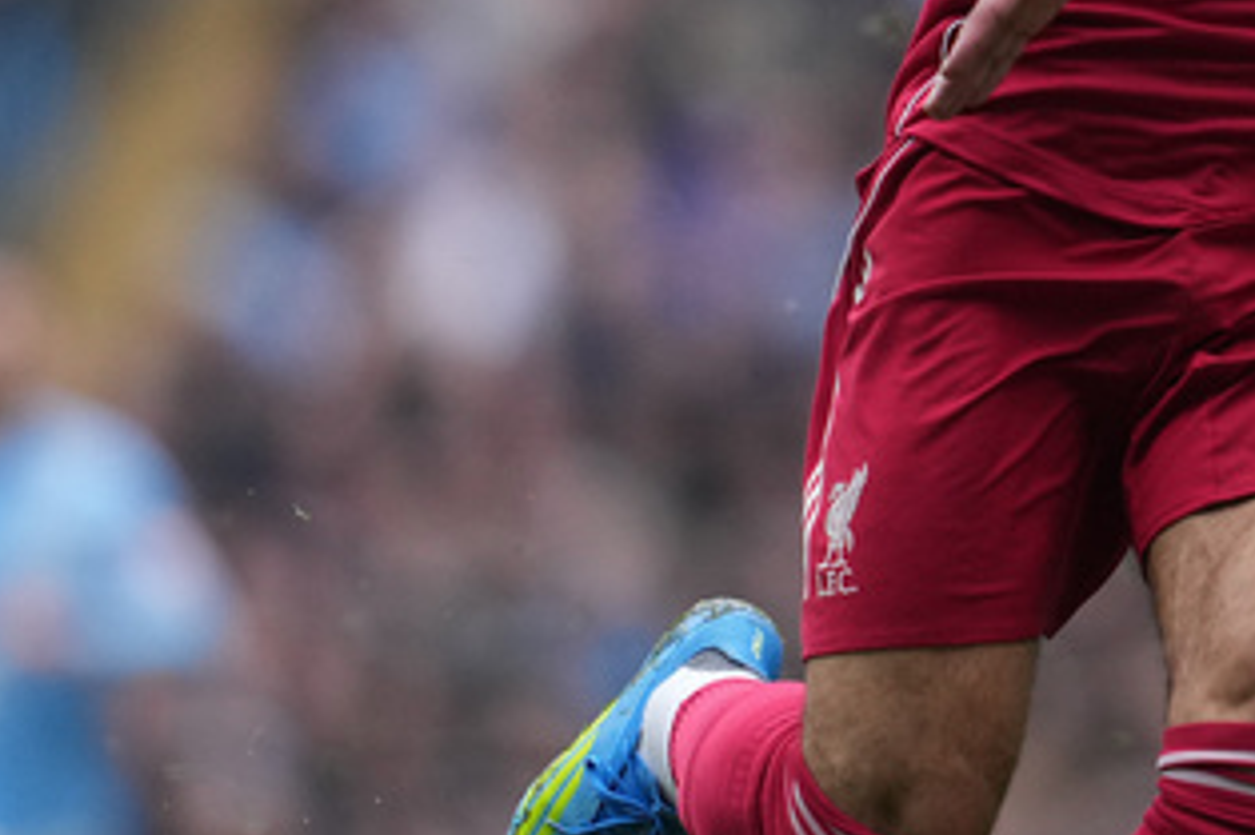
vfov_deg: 1.1
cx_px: 1047
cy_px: 40
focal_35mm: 1304
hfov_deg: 1.6
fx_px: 45433
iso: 2000
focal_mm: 400
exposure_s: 1/3200
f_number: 2.8
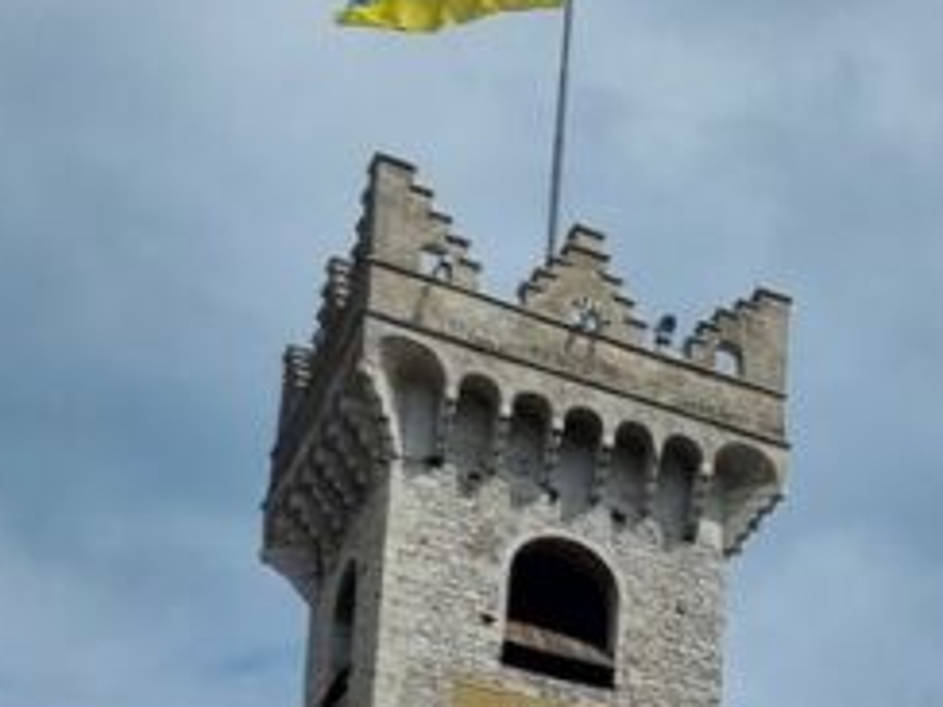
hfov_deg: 15.7
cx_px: 1643
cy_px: 1379
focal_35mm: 109
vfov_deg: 12.2
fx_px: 2969
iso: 50
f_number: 1.8
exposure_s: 1/5920
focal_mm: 5.4
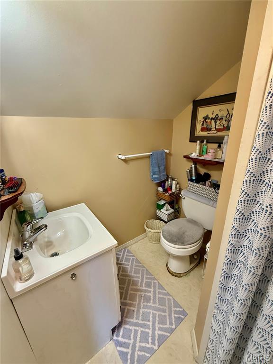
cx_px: 136
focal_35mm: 14
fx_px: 147
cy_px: 182
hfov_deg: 85.7
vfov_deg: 102.1
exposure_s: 1/120
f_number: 2.2
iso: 320
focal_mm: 2.22
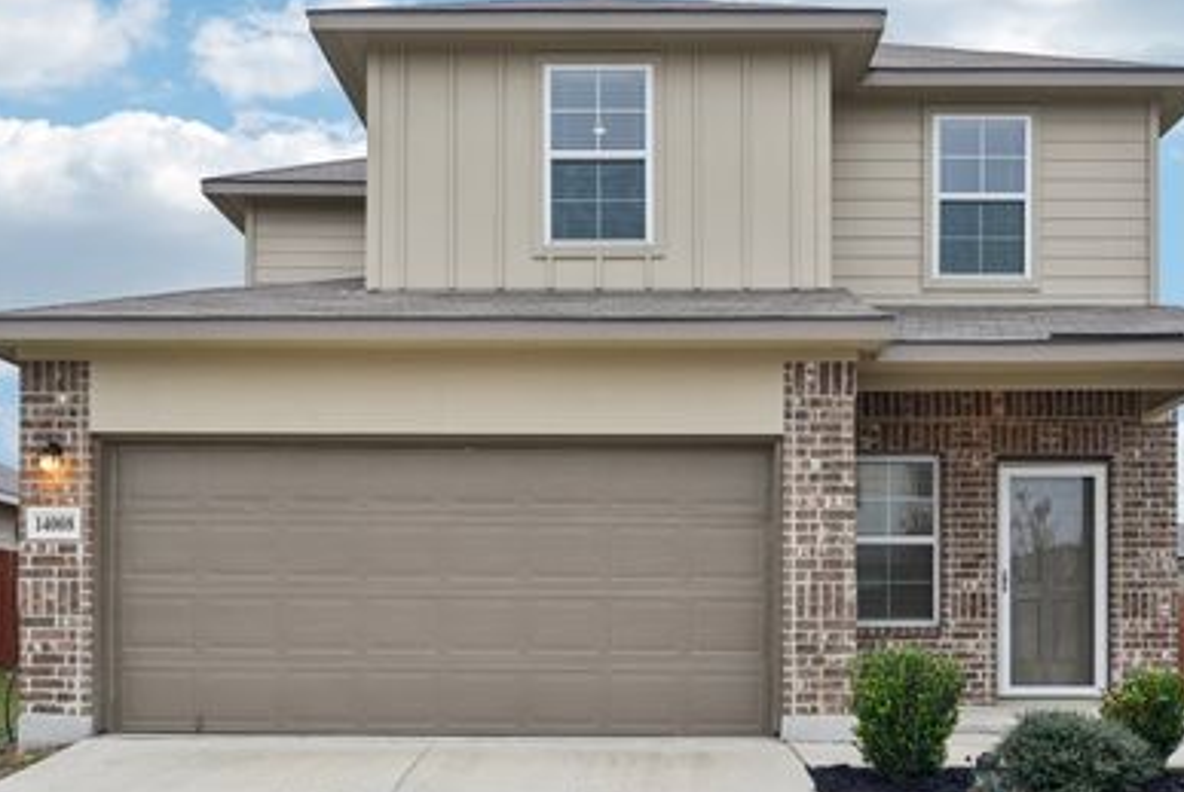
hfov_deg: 48.4
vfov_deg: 33.4
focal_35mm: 40
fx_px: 1317
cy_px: 333
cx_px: 642
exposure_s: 1/100
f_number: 8
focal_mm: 31
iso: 400
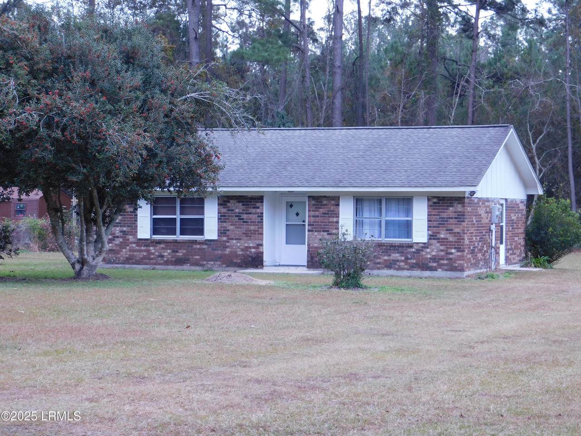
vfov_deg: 16.2
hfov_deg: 21.5
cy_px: 218
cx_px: 290
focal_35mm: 91
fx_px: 1527
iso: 125
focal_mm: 16.1
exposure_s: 1/40
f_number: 4.5
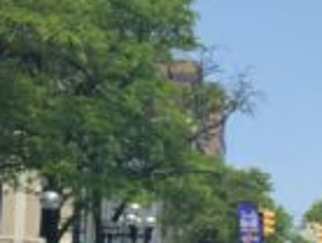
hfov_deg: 16.1
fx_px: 1081
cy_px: 259
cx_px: 415
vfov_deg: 12.6
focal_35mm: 116
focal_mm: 5.4
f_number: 1.8
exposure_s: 1/2308
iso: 25
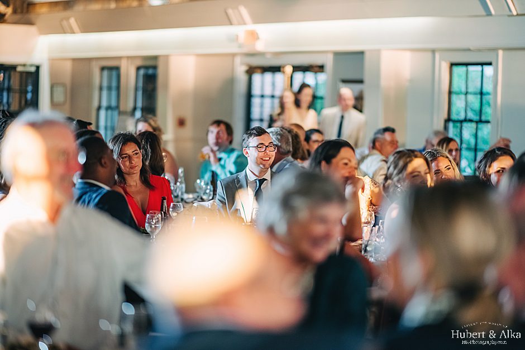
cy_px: 175
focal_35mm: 105
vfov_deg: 13.0
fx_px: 1531
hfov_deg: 19.5
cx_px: 262
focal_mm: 105
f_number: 1.4
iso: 400
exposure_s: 1/200
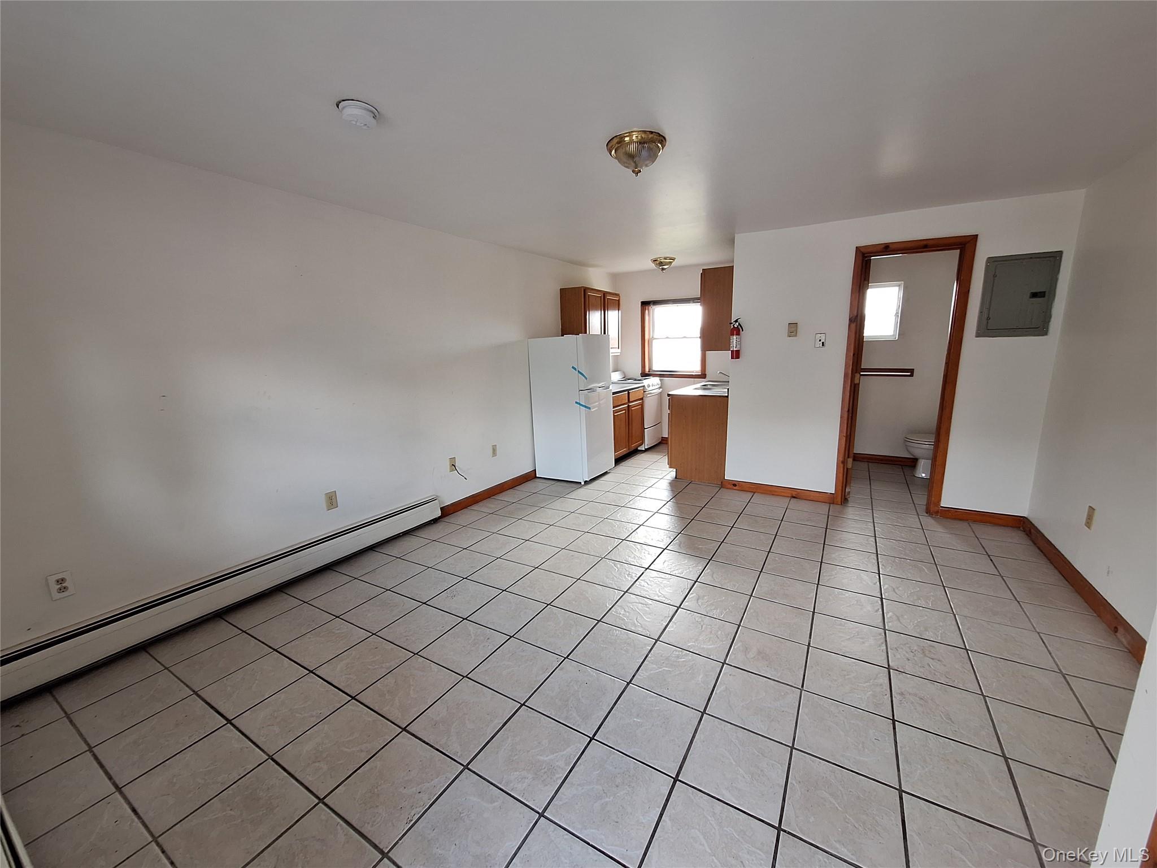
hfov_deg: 106.2
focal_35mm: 13
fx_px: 435
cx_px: 578
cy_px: 434
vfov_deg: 89.9
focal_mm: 1.74
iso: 100
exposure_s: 1/40
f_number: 2.2
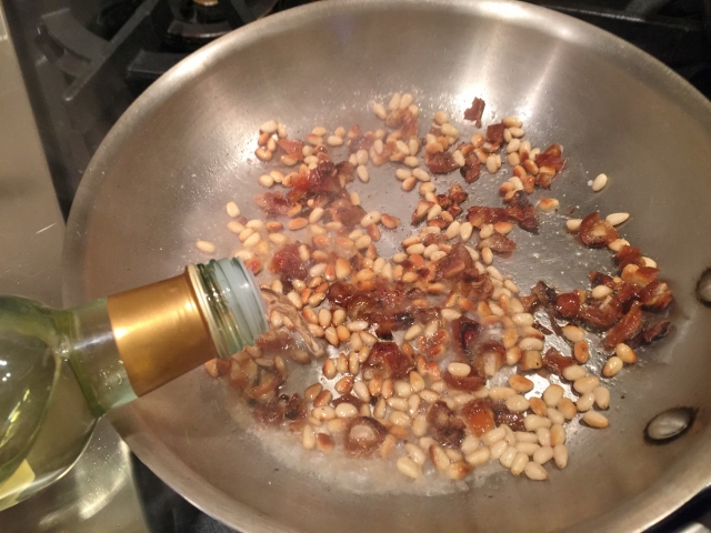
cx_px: 356
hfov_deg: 61.7
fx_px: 596
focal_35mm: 29
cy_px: 266
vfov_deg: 48.2
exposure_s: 1/15
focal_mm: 4.15
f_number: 2.2
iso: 40
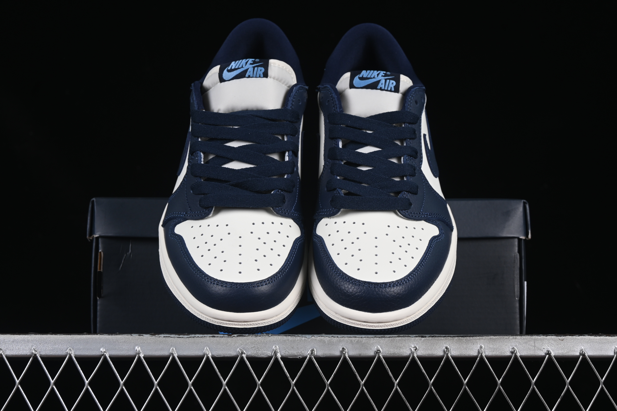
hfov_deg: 27.0
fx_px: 1285
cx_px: 308
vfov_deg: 18.2
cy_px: 206
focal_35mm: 75
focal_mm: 50
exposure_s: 1/80
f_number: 8
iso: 160
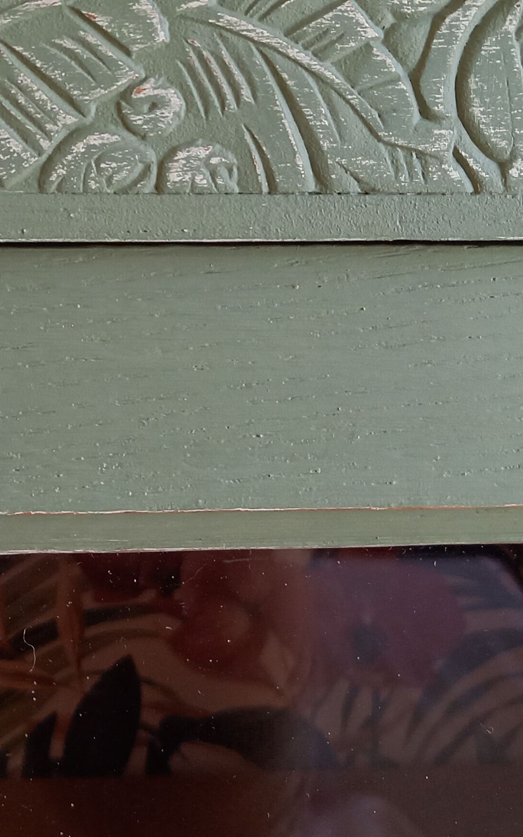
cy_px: 132
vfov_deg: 32.3
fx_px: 1391
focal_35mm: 61
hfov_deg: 20.4
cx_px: -32
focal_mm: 4.65
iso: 160
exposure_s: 1/50
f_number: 1.8
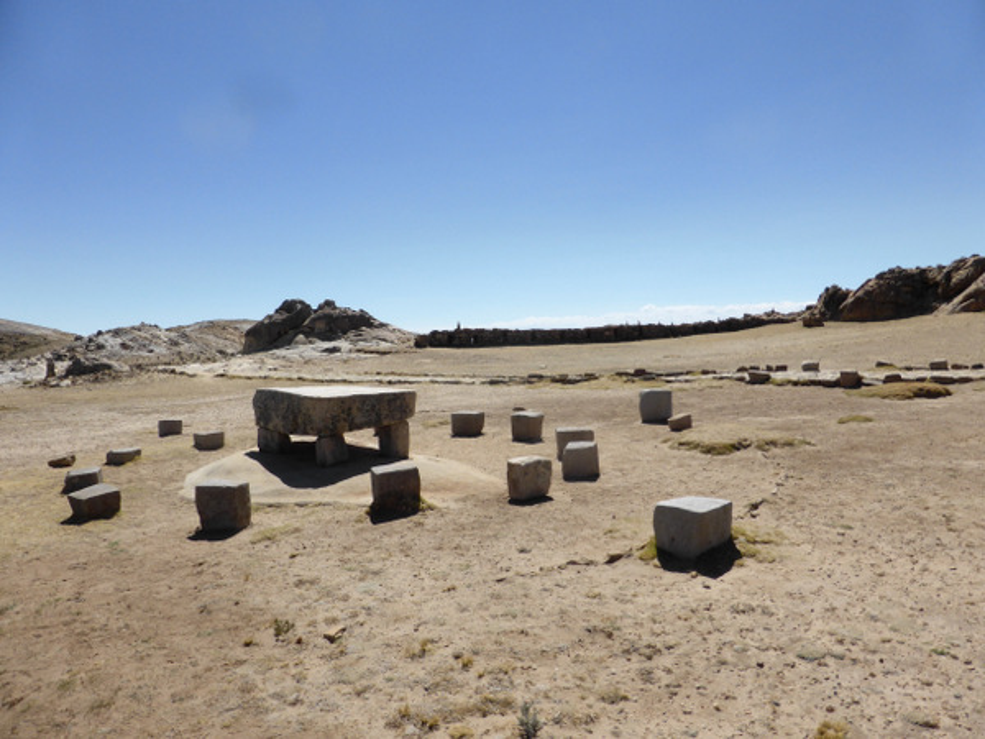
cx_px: 492
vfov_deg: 54.9
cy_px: 370
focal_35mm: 25
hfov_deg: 69.4
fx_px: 711
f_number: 3.5
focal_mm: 4.3
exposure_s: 1/1600
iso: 100
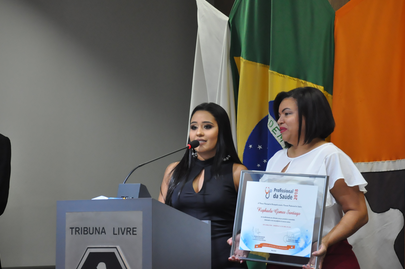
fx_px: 1871
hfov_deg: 12.4
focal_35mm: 167
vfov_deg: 8.2
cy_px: 132
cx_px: 210
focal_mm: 105
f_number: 5.6
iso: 2000
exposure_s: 1/100
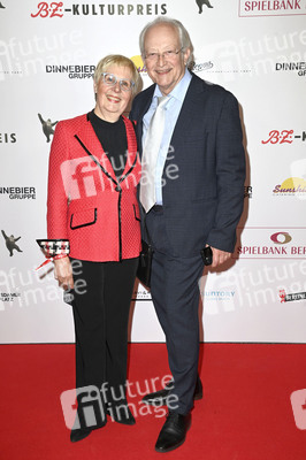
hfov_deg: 29.2
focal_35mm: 46
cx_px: 153
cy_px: 230
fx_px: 587
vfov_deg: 42.8
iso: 640
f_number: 7.1
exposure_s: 1/250
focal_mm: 46
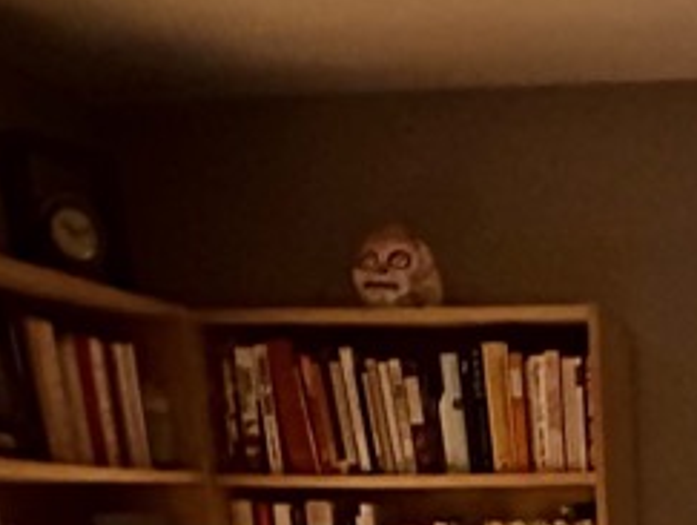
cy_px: 993
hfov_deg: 25.5
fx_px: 1391
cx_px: 820
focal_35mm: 69
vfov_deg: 16.9
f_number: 2.2
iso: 2500
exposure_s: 1/30
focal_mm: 2.22
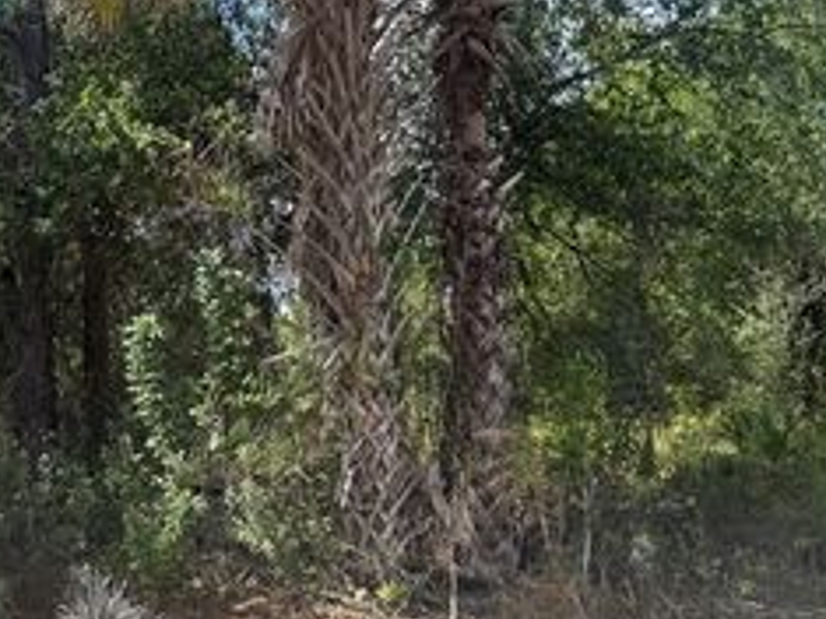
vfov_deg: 28.5
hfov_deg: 37.2
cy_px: 301
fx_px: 1216
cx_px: 285
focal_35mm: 51
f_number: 1.78
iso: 80
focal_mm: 6.76
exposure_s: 1/1553
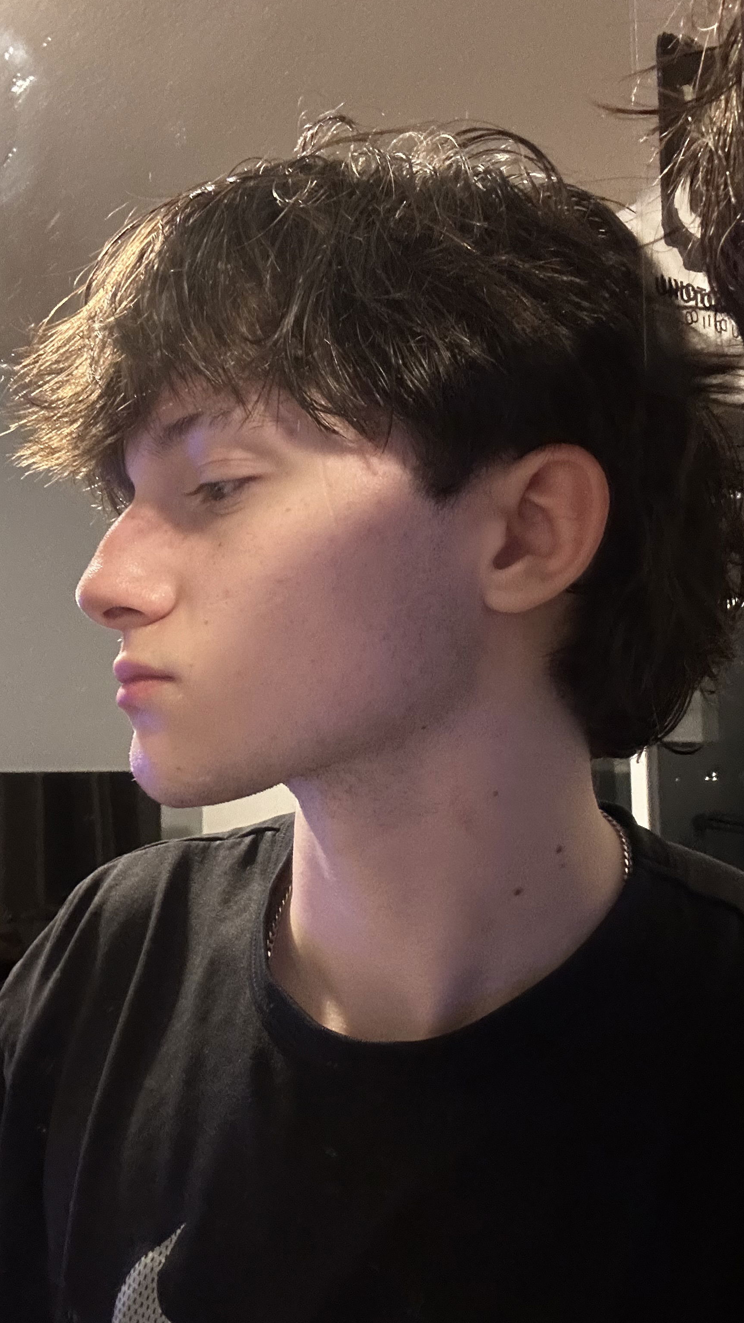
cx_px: 299
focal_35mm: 33
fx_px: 1157
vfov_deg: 59.5
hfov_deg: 35.5
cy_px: 663
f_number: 1.9
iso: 500
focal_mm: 2.69
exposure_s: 1/20
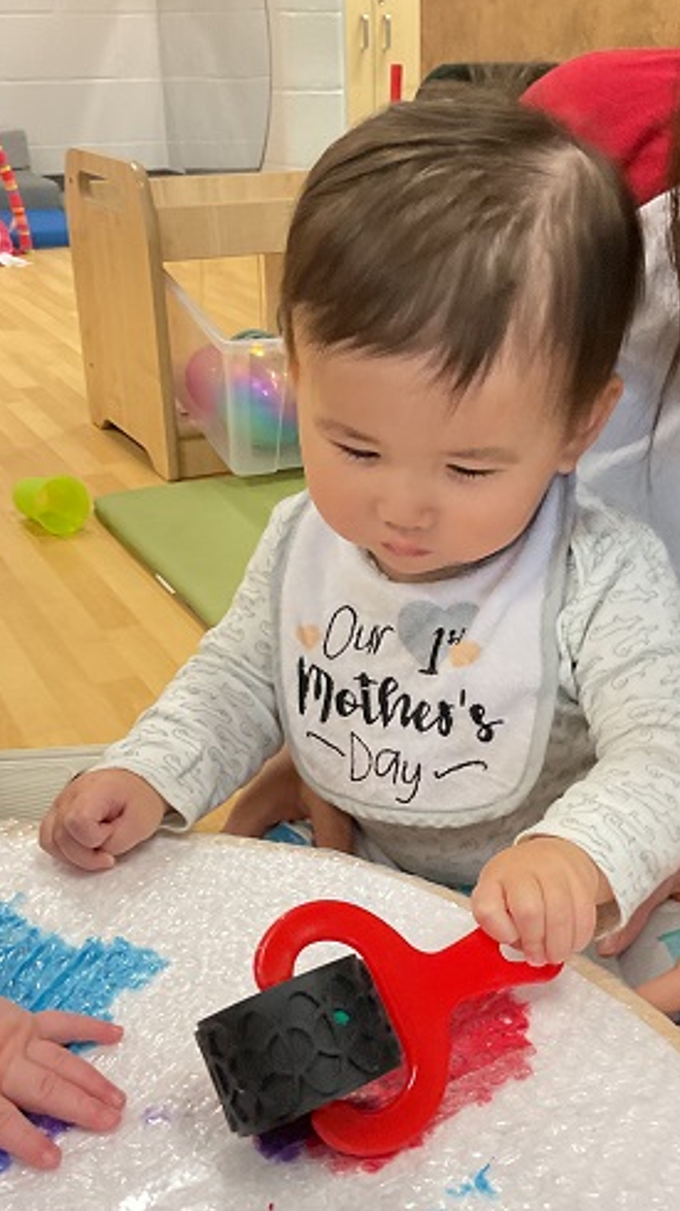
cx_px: 425
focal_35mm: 43
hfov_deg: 27.6
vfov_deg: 47.2
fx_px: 1381
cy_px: 712
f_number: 1.8
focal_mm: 3
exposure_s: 1/60
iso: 250
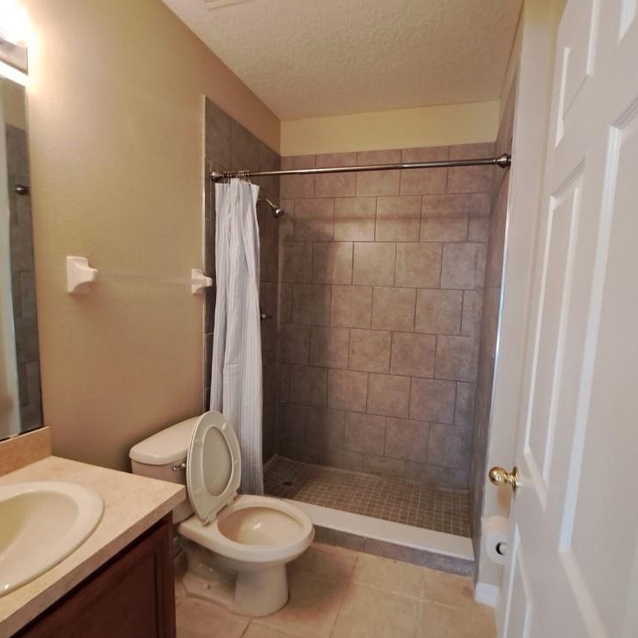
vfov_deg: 87.4
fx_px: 334
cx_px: 344
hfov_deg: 87.3
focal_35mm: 16
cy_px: 332
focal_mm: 1.74
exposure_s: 1/24
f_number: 2.2
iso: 200
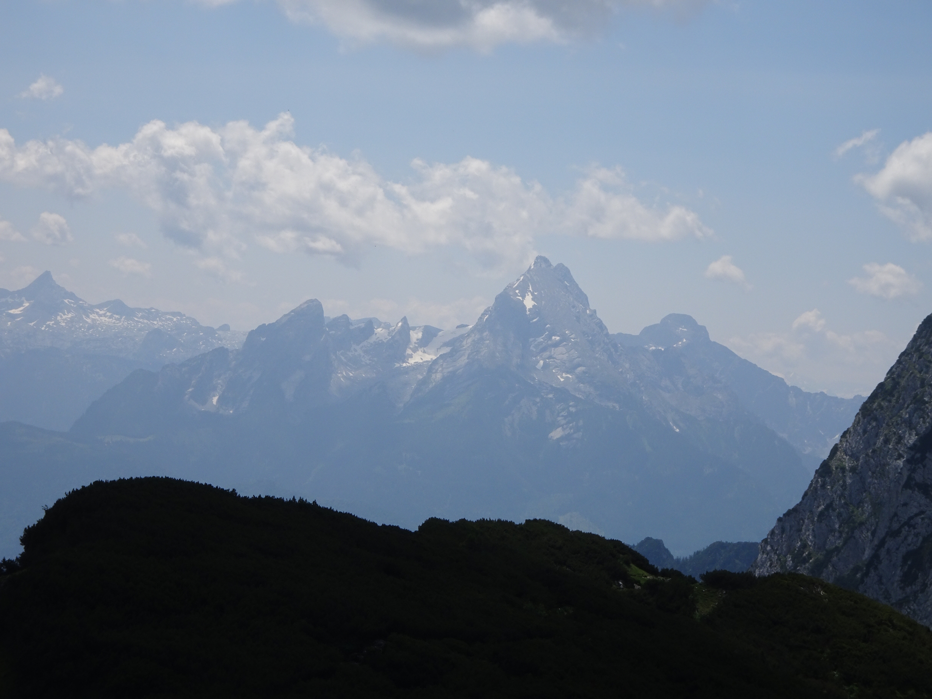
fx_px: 3096
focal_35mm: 115
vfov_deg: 12.9
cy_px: 350
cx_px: 466
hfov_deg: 17.1
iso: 80
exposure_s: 1/800
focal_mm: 19.68
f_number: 5.6
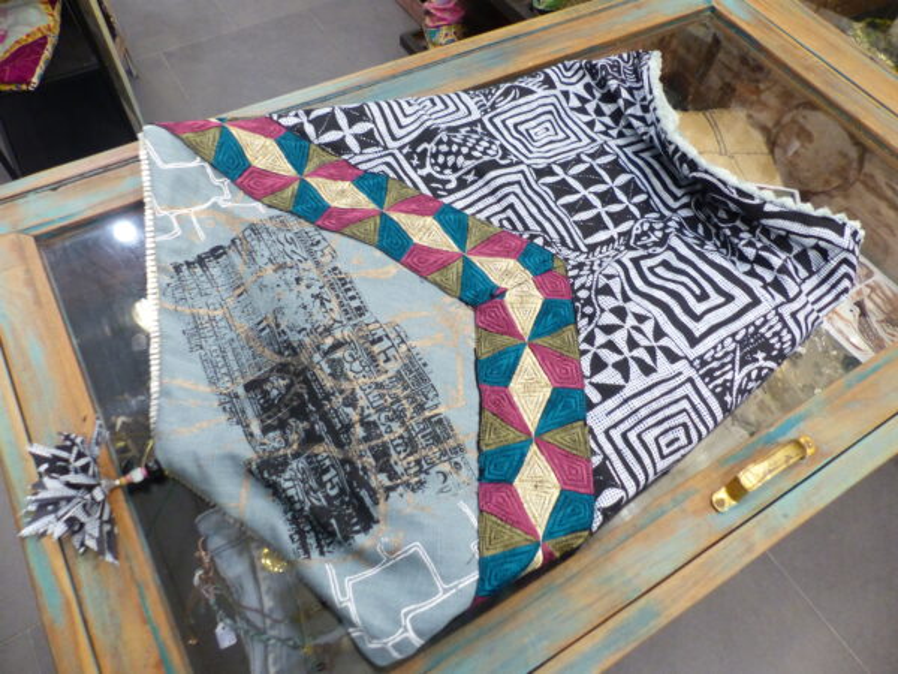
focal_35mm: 25
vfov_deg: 54.9
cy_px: 337
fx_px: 649
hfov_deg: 69.4
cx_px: 449
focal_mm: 4.5
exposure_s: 1/20
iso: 400
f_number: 2.8
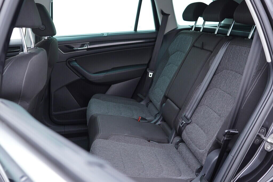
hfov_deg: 53.1
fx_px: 273
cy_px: 91
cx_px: 136
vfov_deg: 36.9
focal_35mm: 36
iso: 320
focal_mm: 24
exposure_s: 1/40
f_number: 2.8
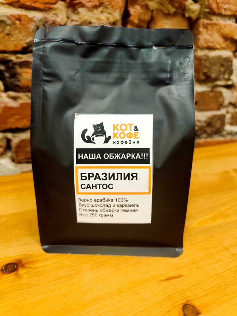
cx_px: 118
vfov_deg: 73.9
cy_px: 158
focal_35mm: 23
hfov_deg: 58.9
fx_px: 210
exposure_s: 1/100
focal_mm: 6.19
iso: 320
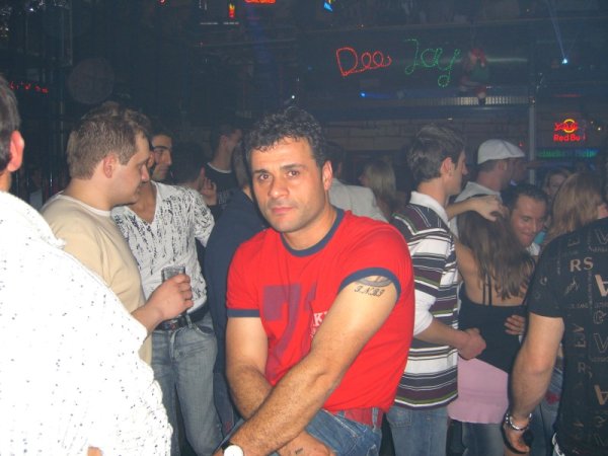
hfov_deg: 49.0
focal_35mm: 38
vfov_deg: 37.7
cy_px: 228
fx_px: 667
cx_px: 304
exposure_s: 1/60
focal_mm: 7.9
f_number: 2.8
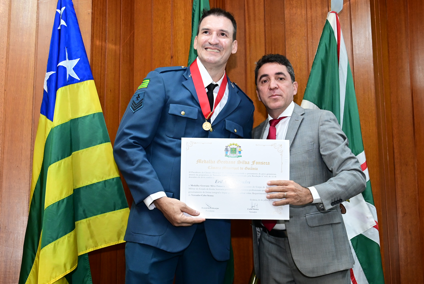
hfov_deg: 38.2
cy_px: 142
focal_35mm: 52
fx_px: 613
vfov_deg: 26.0
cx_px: 212
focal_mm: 35
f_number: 4.5
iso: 4000
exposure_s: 1/125
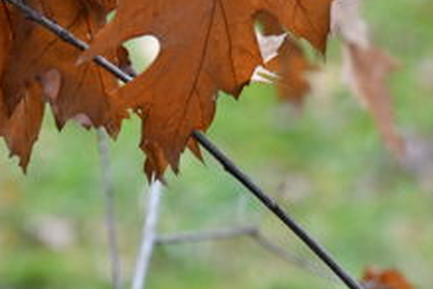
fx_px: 3620
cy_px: 130
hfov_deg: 6.8
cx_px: 73
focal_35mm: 301
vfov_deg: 4.6
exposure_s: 1/125
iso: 8000
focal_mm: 110
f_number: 5.6
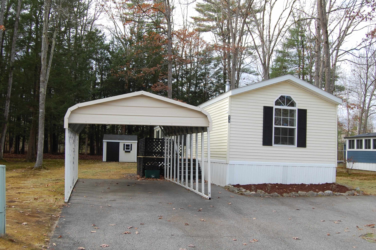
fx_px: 360
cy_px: 125
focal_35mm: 34
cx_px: 188
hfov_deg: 55.1
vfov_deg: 38.3
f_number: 6.3
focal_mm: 23
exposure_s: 1/160
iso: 200
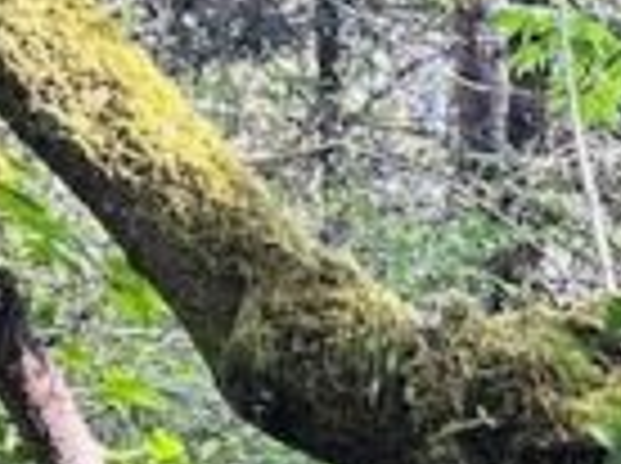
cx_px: 1706
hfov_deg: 8.8
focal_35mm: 193
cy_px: 1505
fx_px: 3456
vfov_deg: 6.8
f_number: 1.5
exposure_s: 1/121
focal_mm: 5.7
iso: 125
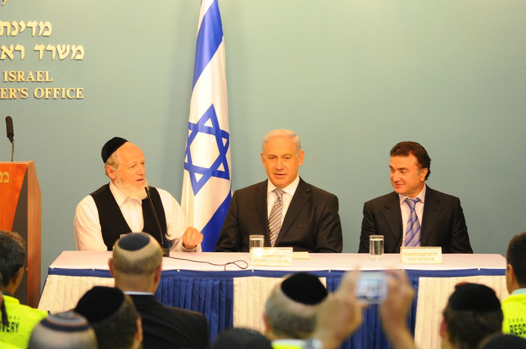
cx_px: 268
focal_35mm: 127
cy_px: 169
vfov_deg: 10.8
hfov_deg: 16.2
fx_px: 1853
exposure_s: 1/80
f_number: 2.8
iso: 400
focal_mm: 82
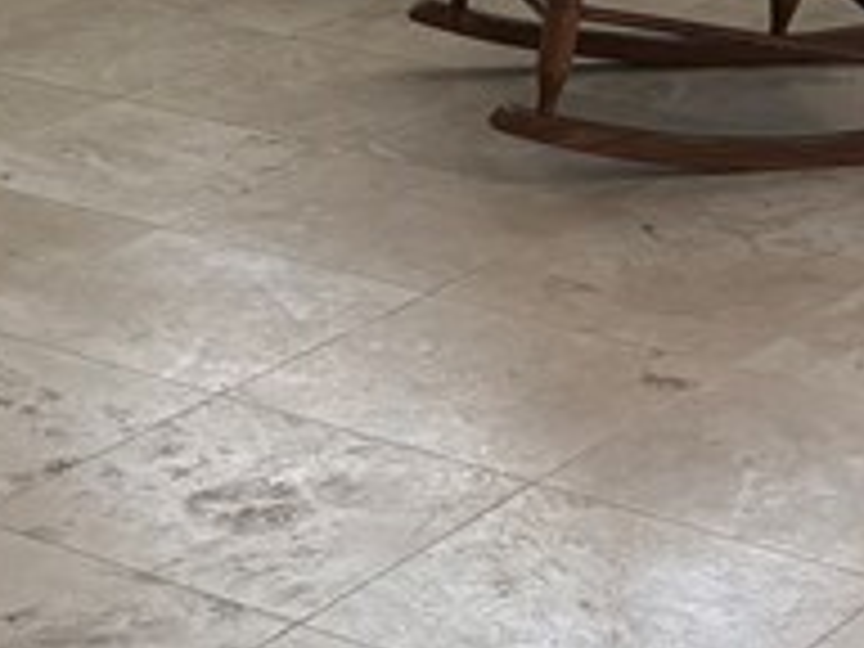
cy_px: -922
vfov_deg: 9.5
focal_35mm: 139
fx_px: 3469
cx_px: 297
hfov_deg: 14.2
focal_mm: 5.96
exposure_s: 1/120
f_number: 1.6
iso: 125
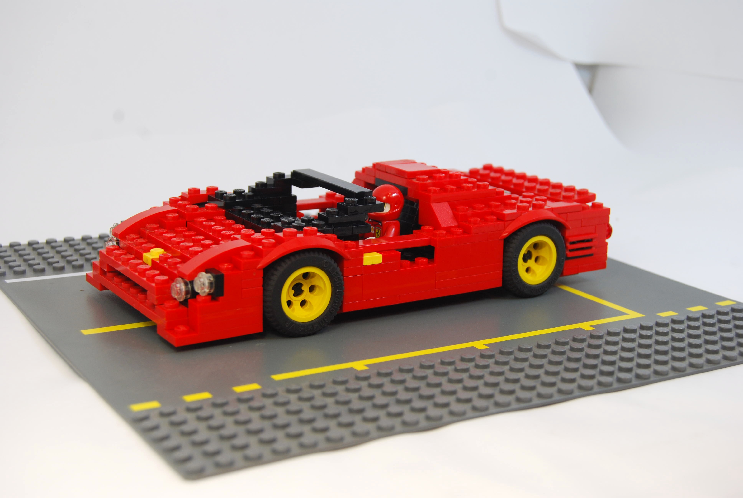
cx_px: 372
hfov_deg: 35.0
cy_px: 249
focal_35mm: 57
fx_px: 1178
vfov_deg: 23.8
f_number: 7.1
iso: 200
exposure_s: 1/60
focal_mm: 38
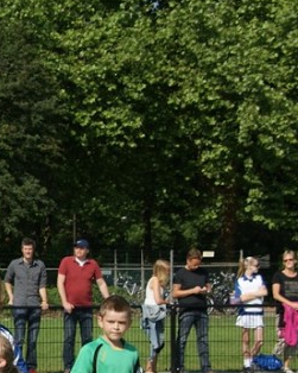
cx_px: -164
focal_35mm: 141
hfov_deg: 10.5
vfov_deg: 13.5
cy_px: 323
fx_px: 1559
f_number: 6.3
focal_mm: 35
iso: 100
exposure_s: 1/500
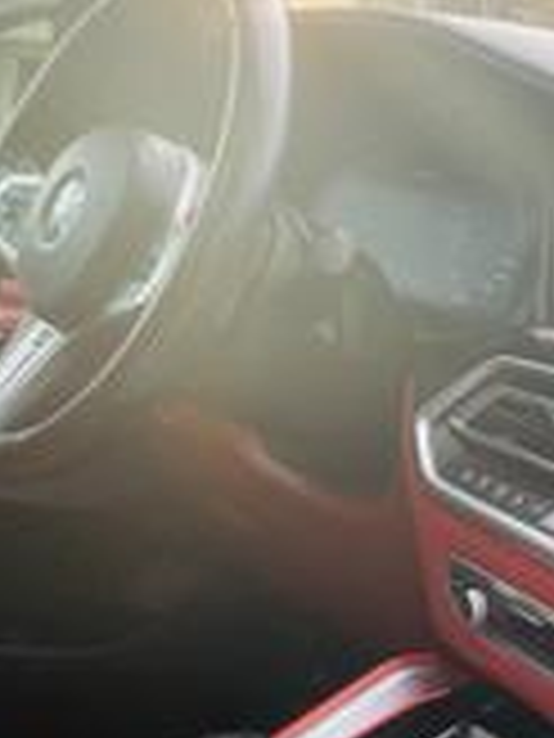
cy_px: 482
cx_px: 333
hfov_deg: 24.4
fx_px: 1280
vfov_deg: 32.0
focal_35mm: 60
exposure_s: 1/81
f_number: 1.6
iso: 100
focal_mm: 4.2
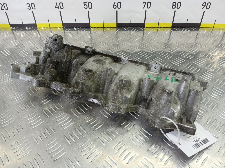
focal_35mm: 23
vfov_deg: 58.9
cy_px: 84
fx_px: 149
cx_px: 112
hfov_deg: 73.9
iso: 140
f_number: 1.6
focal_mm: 4.11
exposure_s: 1/50
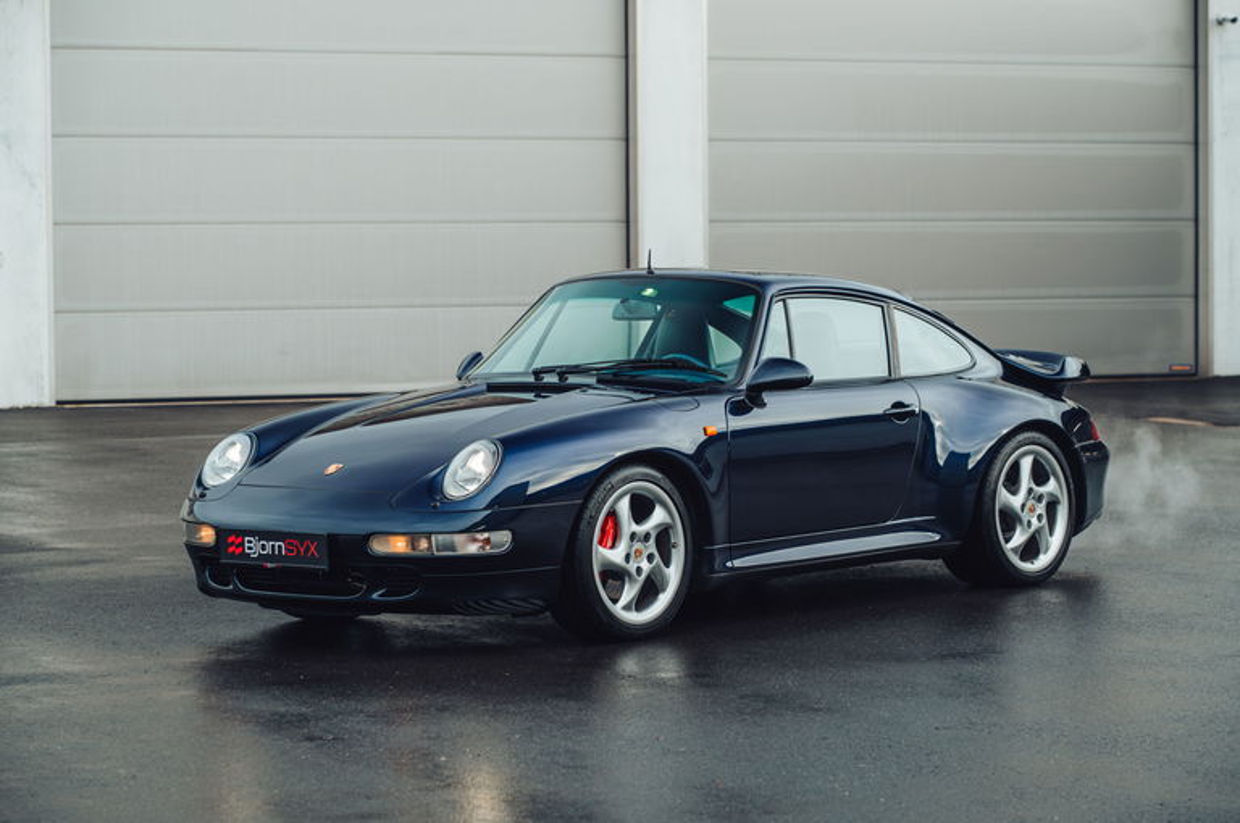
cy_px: 412
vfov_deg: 12.2
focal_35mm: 112
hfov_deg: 18.3
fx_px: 3853
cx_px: 620
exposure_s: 1/100
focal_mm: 112
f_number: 5.6
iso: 640
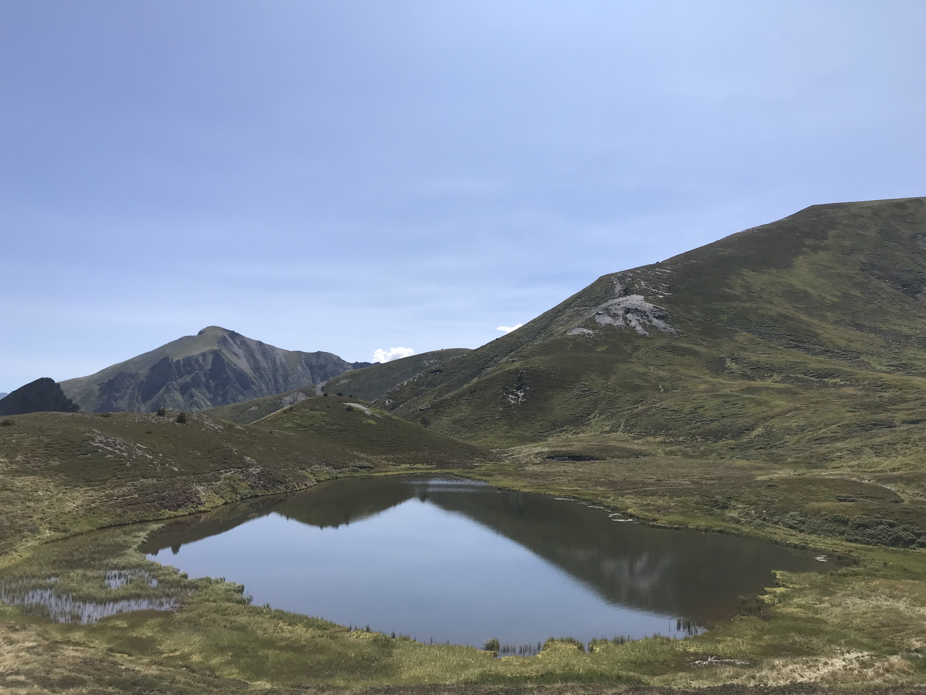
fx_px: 749
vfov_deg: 49.7
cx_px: 463
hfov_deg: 63.4
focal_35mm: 28
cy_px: 348
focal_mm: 3.99
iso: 20
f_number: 1.8
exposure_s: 1/3546
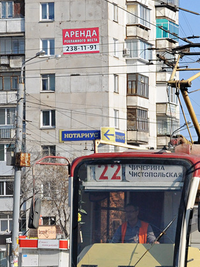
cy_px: 196
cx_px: 184
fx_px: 1358
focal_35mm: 176
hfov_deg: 8.4
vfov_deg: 11.2
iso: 320
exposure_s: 1/640
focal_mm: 42
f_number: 11
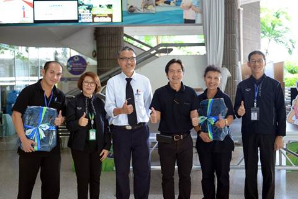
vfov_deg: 37.9
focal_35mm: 35
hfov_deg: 54.4
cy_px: 100
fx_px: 290
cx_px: 149
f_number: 2.8
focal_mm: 35
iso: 2000
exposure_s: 1/125
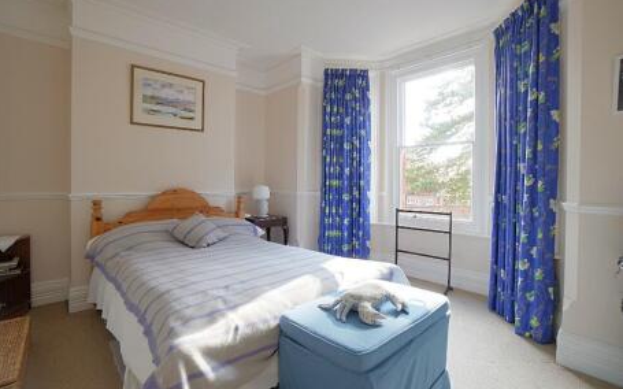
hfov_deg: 97.8
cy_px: 190
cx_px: 298
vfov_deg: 71.2
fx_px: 272
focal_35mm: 16
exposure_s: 1/60
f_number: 4
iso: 125
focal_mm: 10
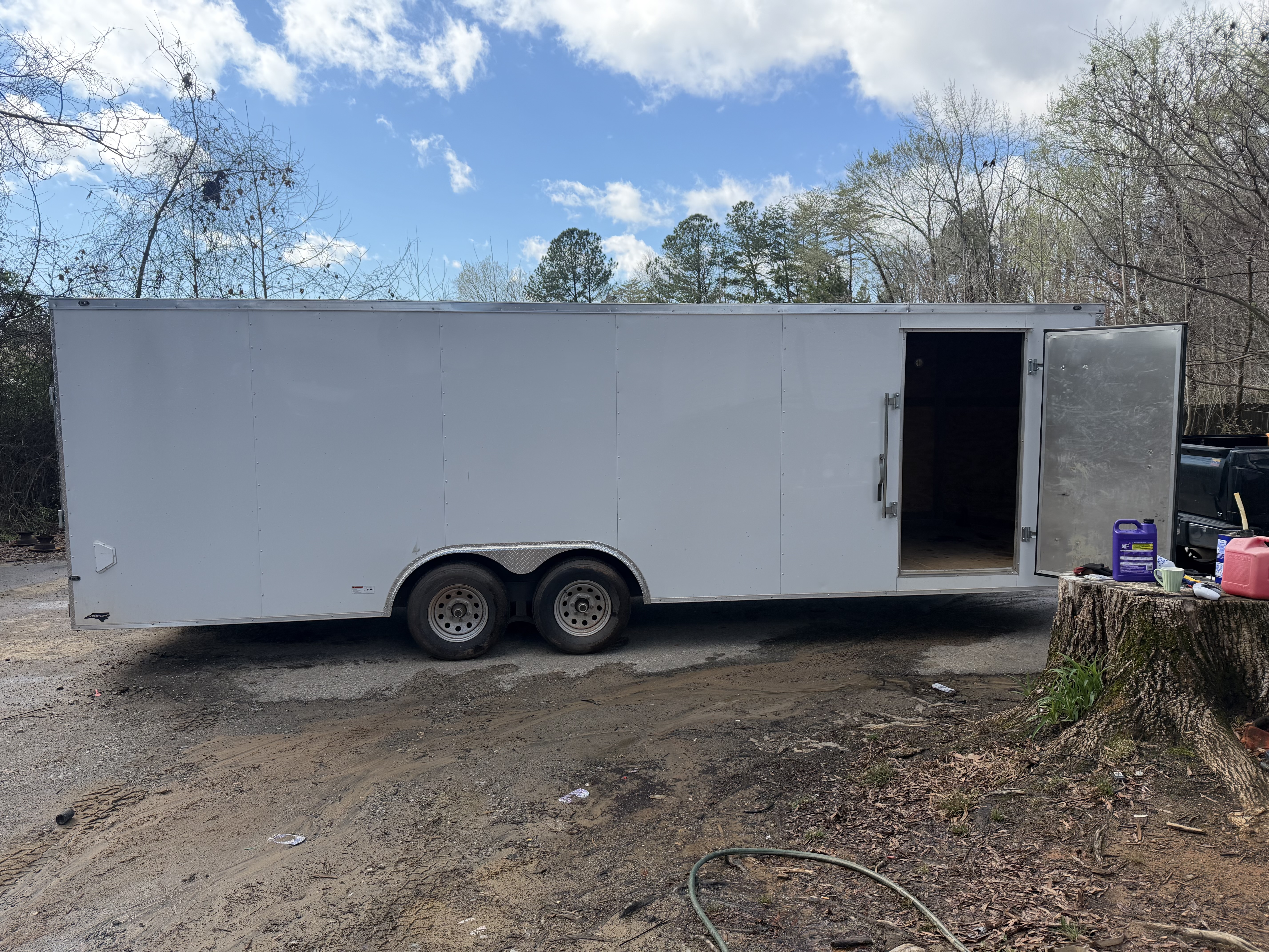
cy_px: 476
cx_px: 634
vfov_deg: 56.8
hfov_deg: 71.6
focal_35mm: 24
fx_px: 880
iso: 100
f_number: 1.78
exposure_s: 1/2525
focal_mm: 6.76
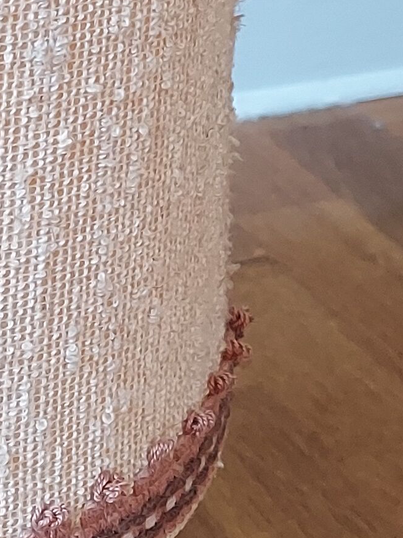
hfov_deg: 12.7
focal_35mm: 110
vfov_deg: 17.8
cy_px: 126
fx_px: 1707
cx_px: -223
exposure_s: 1/60
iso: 400
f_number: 1.8
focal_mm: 4.6
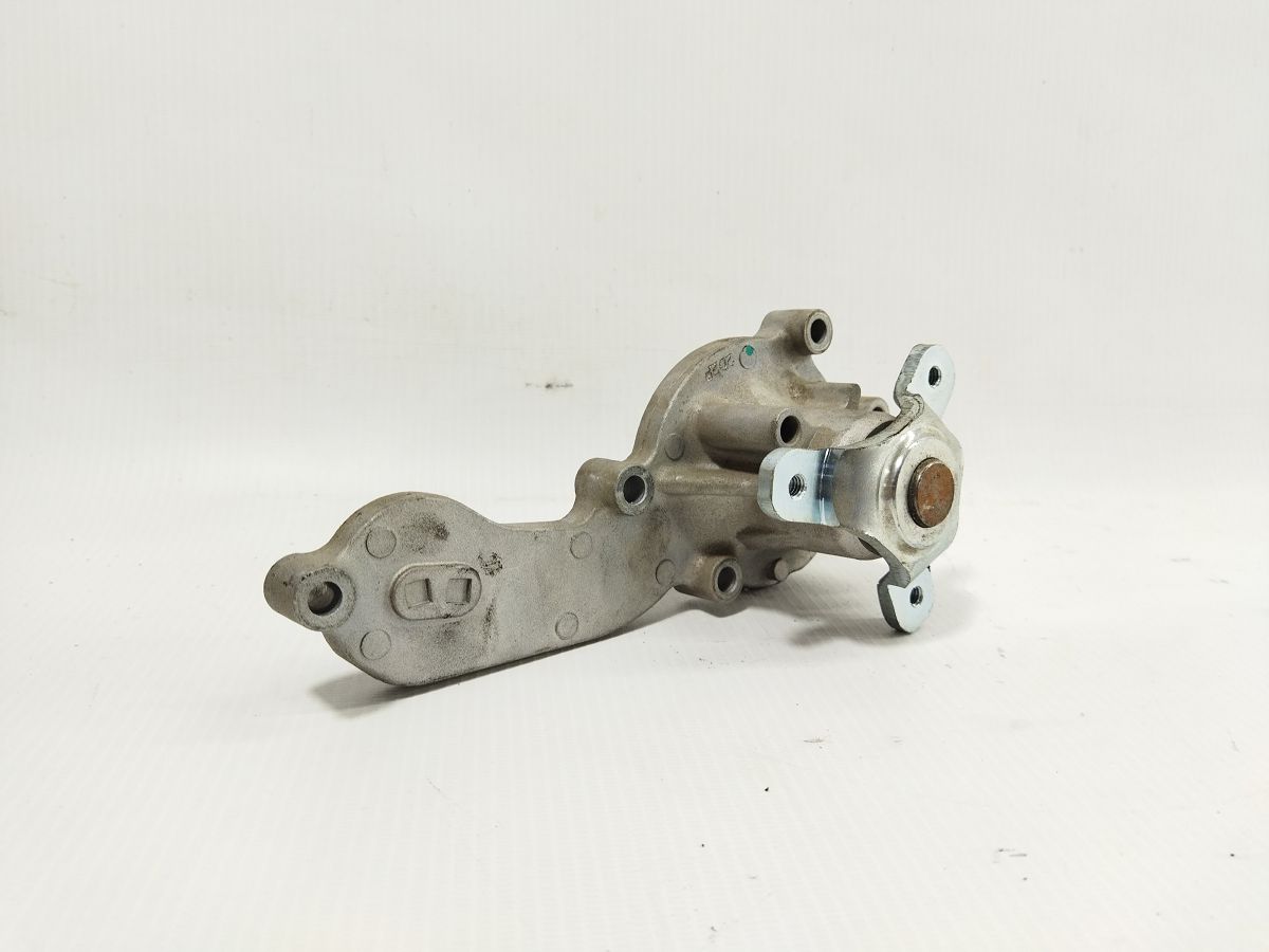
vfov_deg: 51.4
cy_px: 476
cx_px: 634
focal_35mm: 27
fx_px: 990
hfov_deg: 65.3
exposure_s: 1/100
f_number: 1.79
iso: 122
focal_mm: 4.71
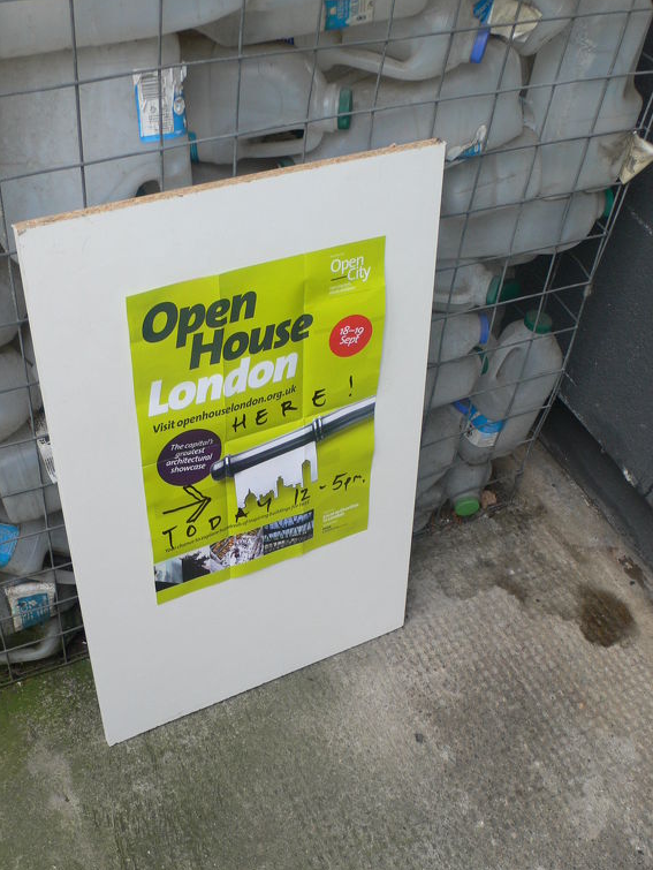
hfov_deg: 36.8
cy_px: 470
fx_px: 980
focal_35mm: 39
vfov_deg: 47.8
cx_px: 290
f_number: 2.8
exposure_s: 1/80
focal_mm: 6.3
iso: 80
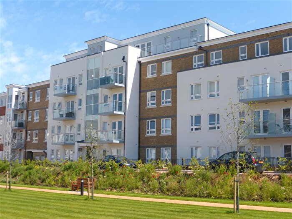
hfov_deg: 40.4
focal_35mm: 47
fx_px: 396
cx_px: 146
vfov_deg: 30.9
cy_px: 110
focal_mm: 8.5
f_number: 4.2
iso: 100
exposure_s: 1/640
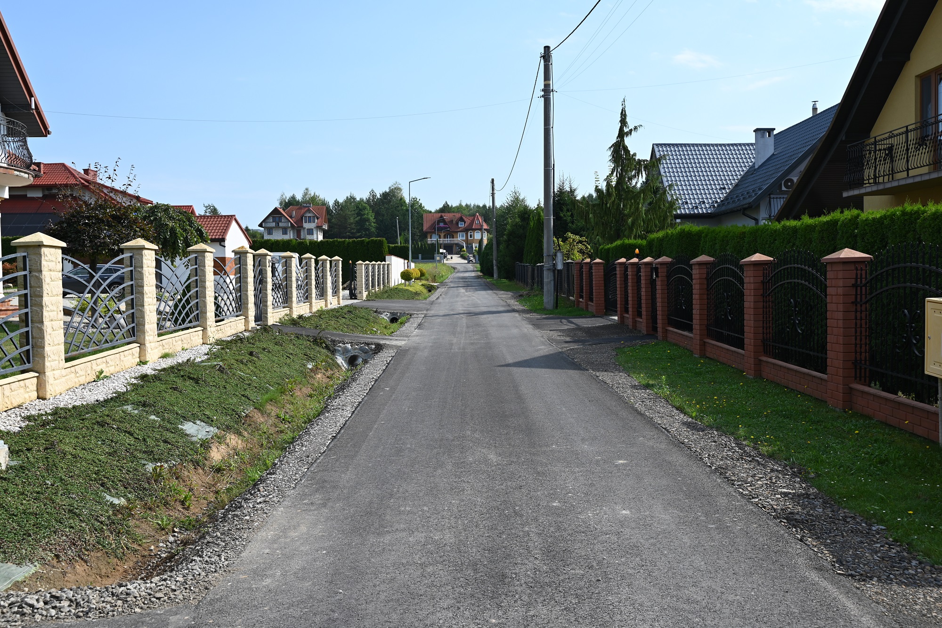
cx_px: 471
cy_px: 314
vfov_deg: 36.9
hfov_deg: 53.1
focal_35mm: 36
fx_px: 942
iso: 100
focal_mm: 36
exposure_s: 1/320
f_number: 6.3
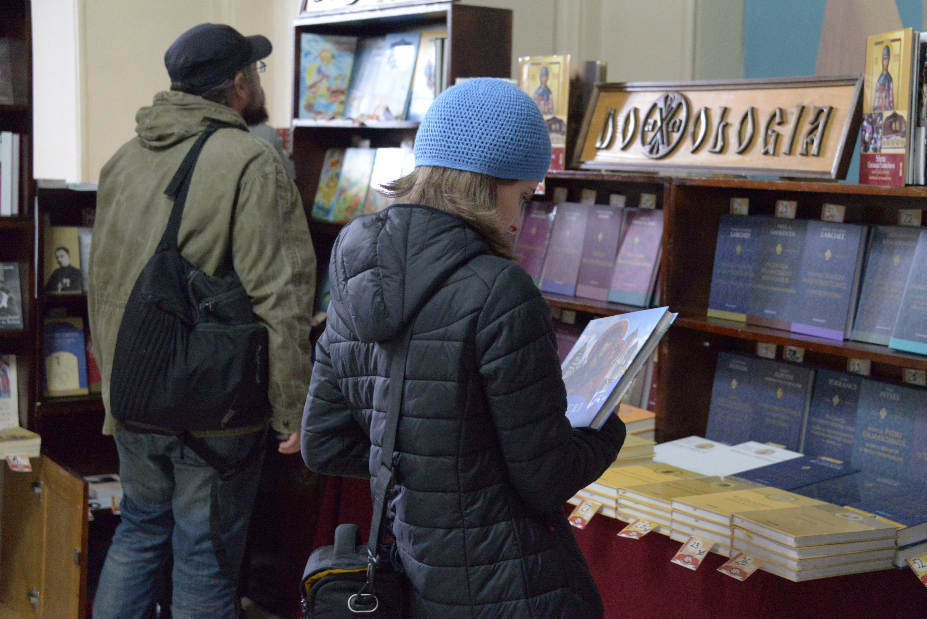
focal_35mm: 62
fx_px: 1597
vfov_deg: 21.9
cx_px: 501
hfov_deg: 32.4
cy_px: 285
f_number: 4.5
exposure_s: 1/80
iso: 6400
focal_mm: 55
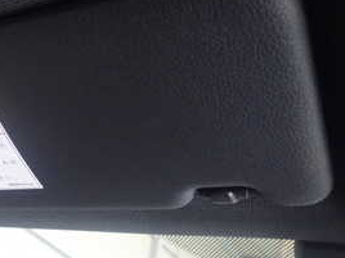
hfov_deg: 31.5
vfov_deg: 26.0
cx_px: -9
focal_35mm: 56
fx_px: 558
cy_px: 159
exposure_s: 1/25
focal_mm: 4.5
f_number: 2
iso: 800
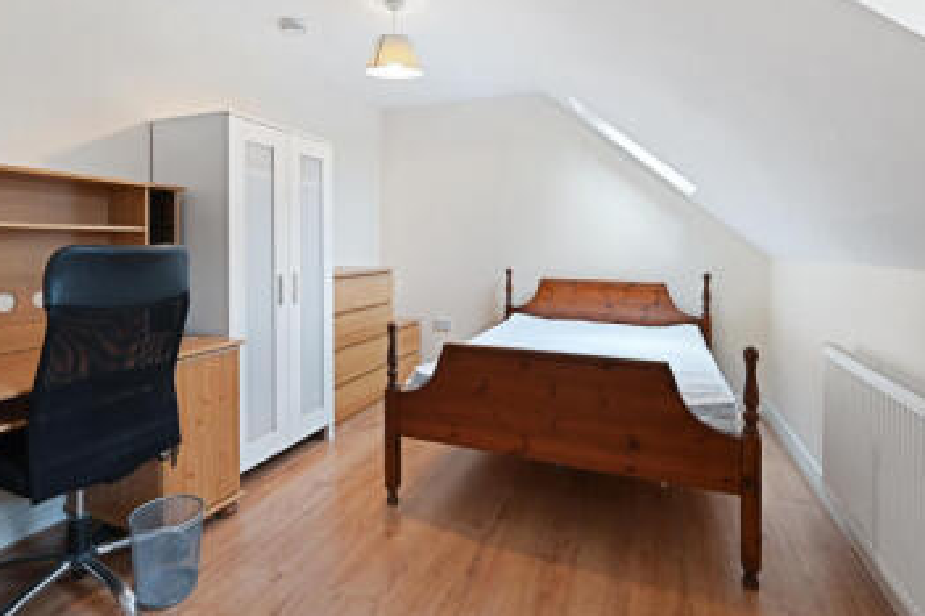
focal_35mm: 19
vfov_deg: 64.2
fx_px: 488
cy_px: 262
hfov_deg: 86.9
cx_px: 445
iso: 2200
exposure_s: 1/50
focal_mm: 14
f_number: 7.1
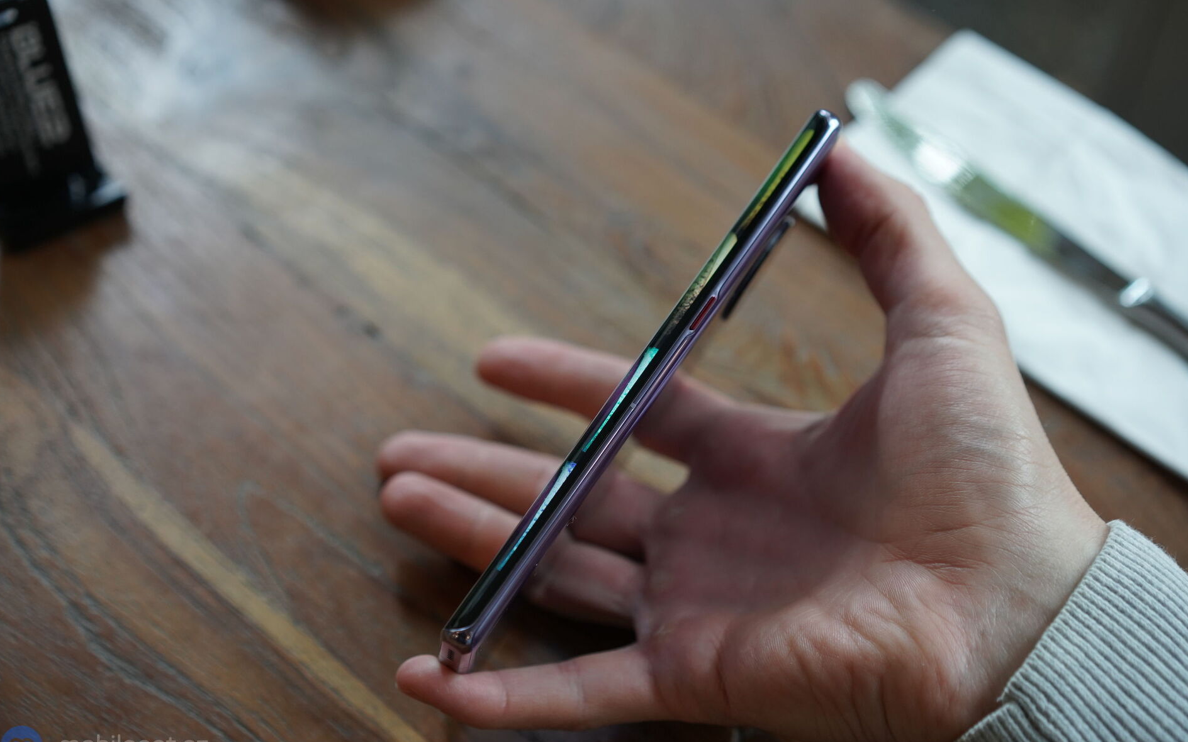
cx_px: 588
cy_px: 382
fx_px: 1845
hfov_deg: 35.7
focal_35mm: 57
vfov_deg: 22.7
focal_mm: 55
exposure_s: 1/160
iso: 1250
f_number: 3.2
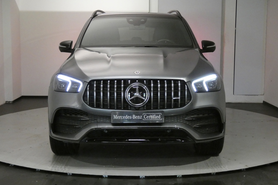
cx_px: 137
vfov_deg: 24.2
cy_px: 91
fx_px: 432
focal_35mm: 56
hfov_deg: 35.6
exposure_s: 1/80
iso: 1000
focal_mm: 9.5
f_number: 3.9
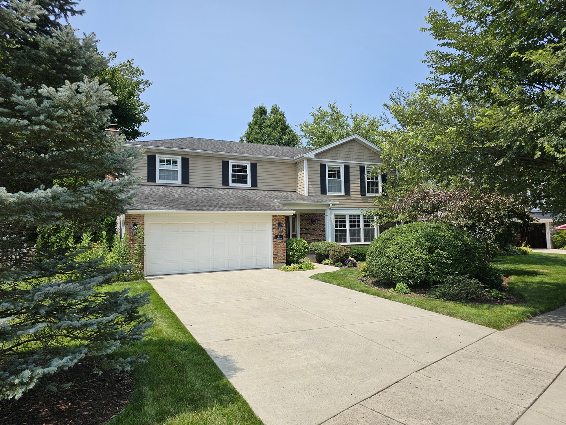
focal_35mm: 23
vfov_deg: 58.9
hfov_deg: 73.9
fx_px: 376
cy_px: 212
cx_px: 283
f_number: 1.7
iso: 10
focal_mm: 6.3
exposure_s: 1/1011
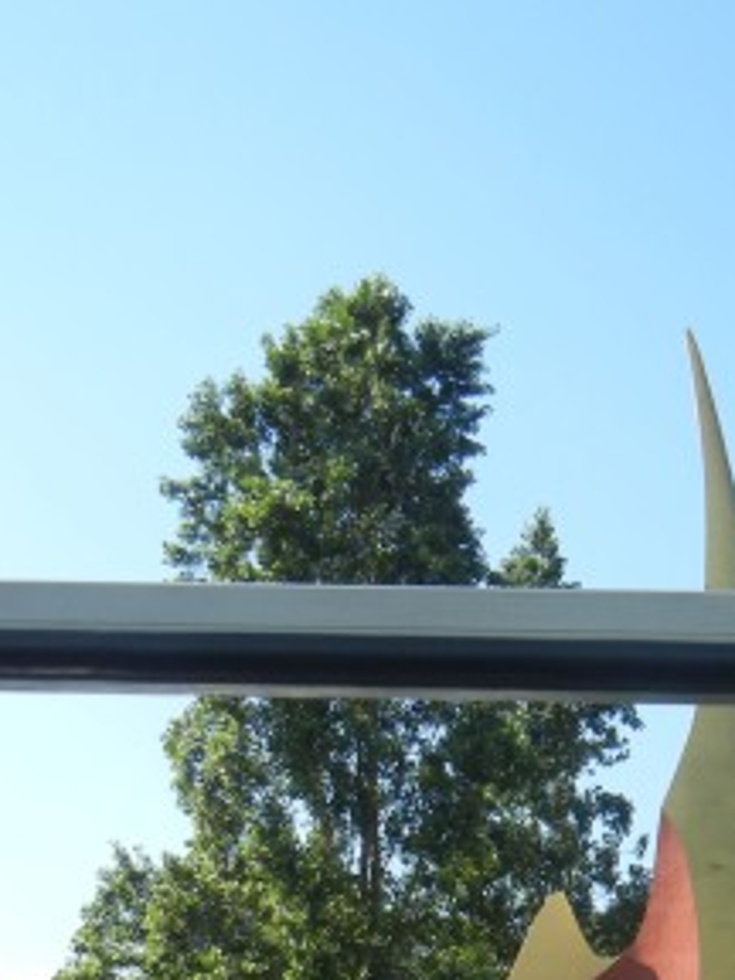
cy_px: 1024
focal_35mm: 80
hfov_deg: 18.3
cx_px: 541
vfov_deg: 23.2
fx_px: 2265
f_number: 7
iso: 160
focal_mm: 5.4
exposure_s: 1/248
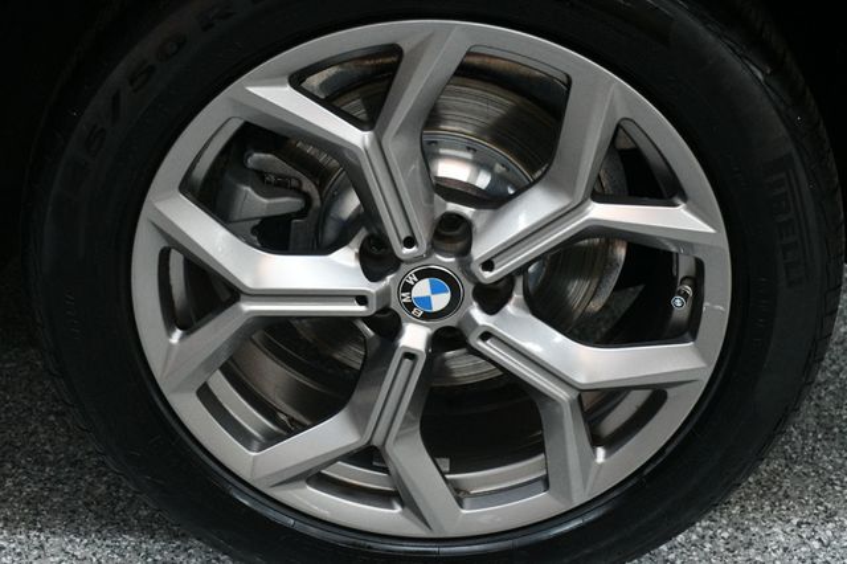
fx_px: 1481
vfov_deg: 21.5
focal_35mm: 63
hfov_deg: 31.9
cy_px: 282
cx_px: 424
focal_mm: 42
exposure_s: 1/125
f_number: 4.5
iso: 2800
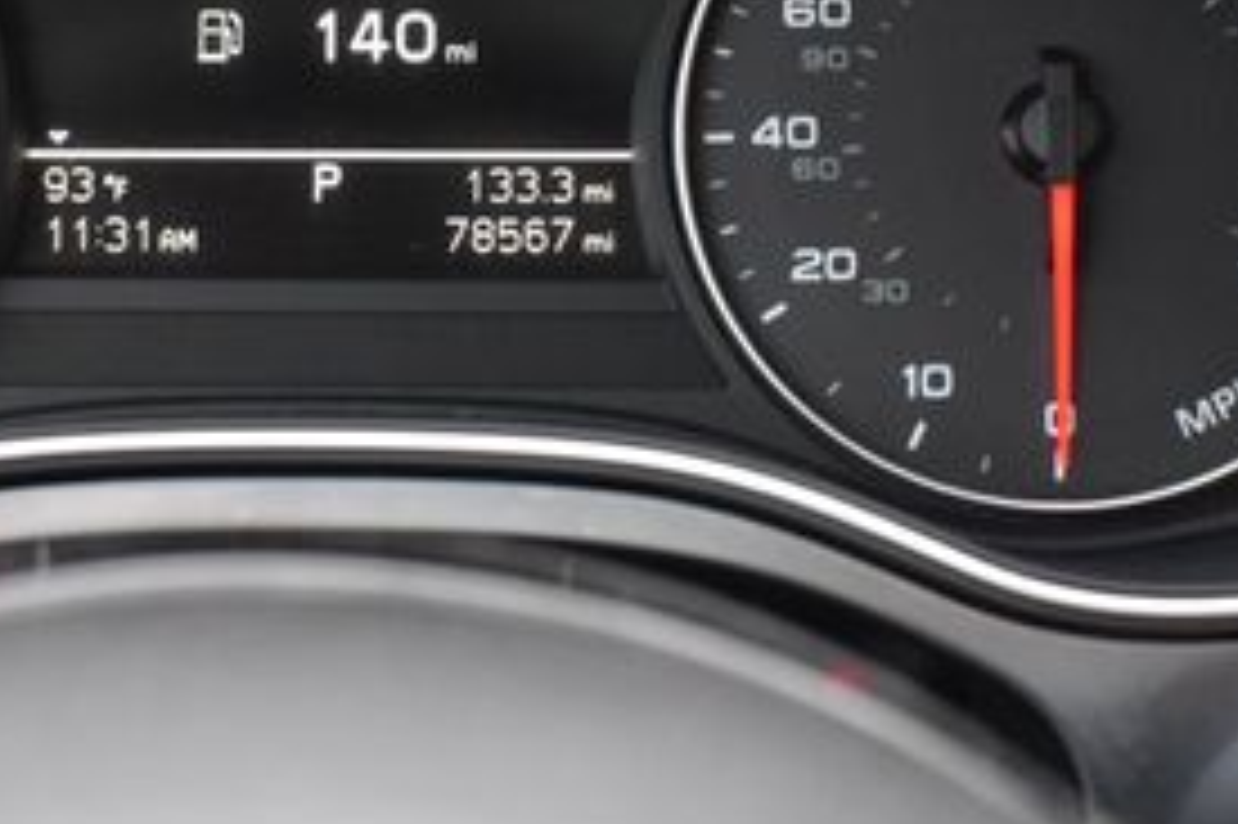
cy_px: 153
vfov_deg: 16.9
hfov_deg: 25.2
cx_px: 446
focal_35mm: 80
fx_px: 2755
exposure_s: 1/15
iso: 1600
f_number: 6.3
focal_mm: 23
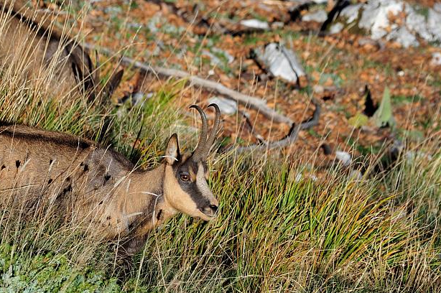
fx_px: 8970
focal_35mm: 733
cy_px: 157
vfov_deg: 1.9
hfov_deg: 2.8
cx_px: 154
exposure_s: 1/500
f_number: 11
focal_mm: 500
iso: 250
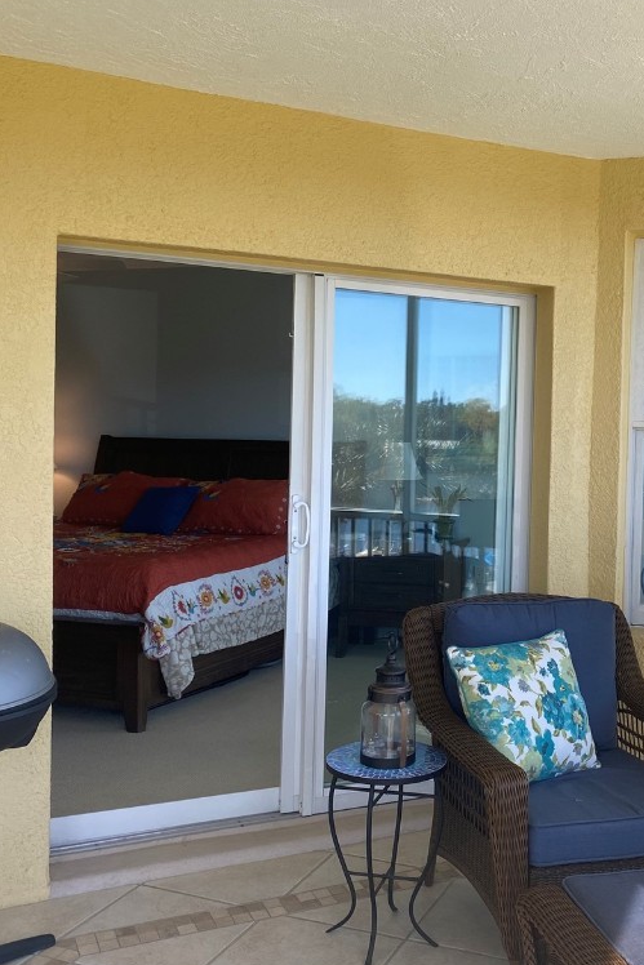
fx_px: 992
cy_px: 484
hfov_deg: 35.1
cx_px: 488
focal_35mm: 37
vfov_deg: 51.9
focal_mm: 4.25
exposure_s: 1/198
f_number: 1.8
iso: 32
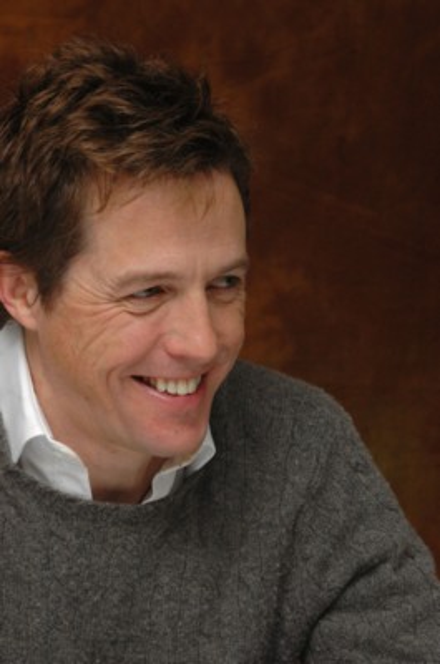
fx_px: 2762
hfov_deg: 9.1
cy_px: 332
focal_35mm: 150
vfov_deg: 13.7
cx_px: 220
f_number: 10
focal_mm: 100
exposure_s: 1/1250
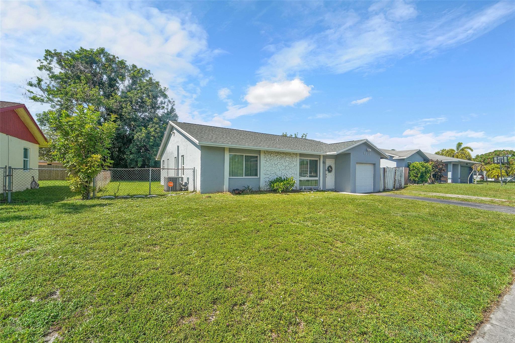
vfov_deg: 81.2
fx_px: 200
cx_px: 258
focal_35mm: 14
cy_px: 172
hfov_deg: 104.3
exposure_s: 1/320
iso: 400
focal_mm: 14
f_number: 9
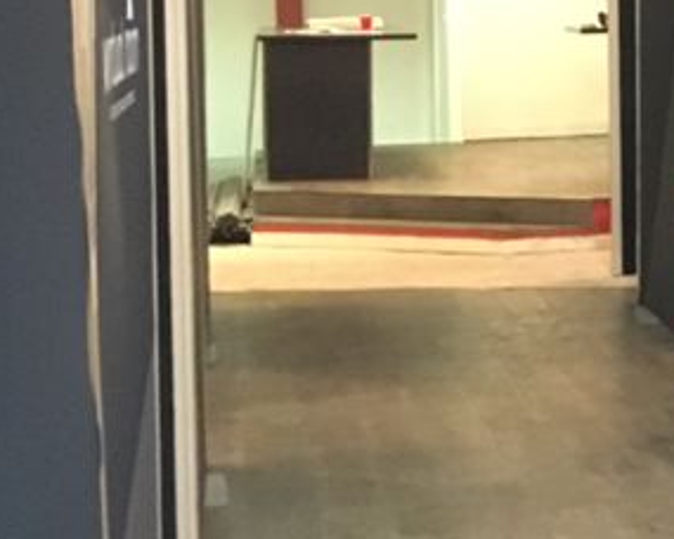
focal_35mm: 119
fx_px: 2374
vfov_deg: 12.8
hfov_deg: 13.7
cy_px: 19
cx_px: 1369
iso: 320
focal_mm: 4.15
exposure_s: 1/15
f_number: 2.2
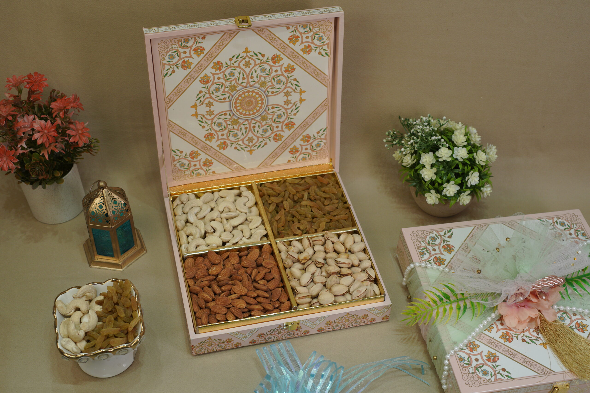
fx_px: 819
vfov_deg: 27.0
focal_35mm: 50
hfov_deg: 39.6
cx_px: 295
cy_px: 196
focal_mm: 50
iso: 1000
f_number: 5
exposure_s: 1/200
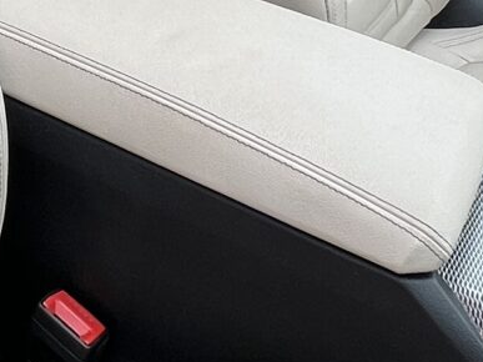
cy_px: -180
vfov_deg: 15.8
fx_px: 1200
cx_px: -20
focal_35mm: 86
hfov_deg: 21.8
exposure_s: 1/99
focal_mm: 1.57
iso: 32
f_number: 1.8
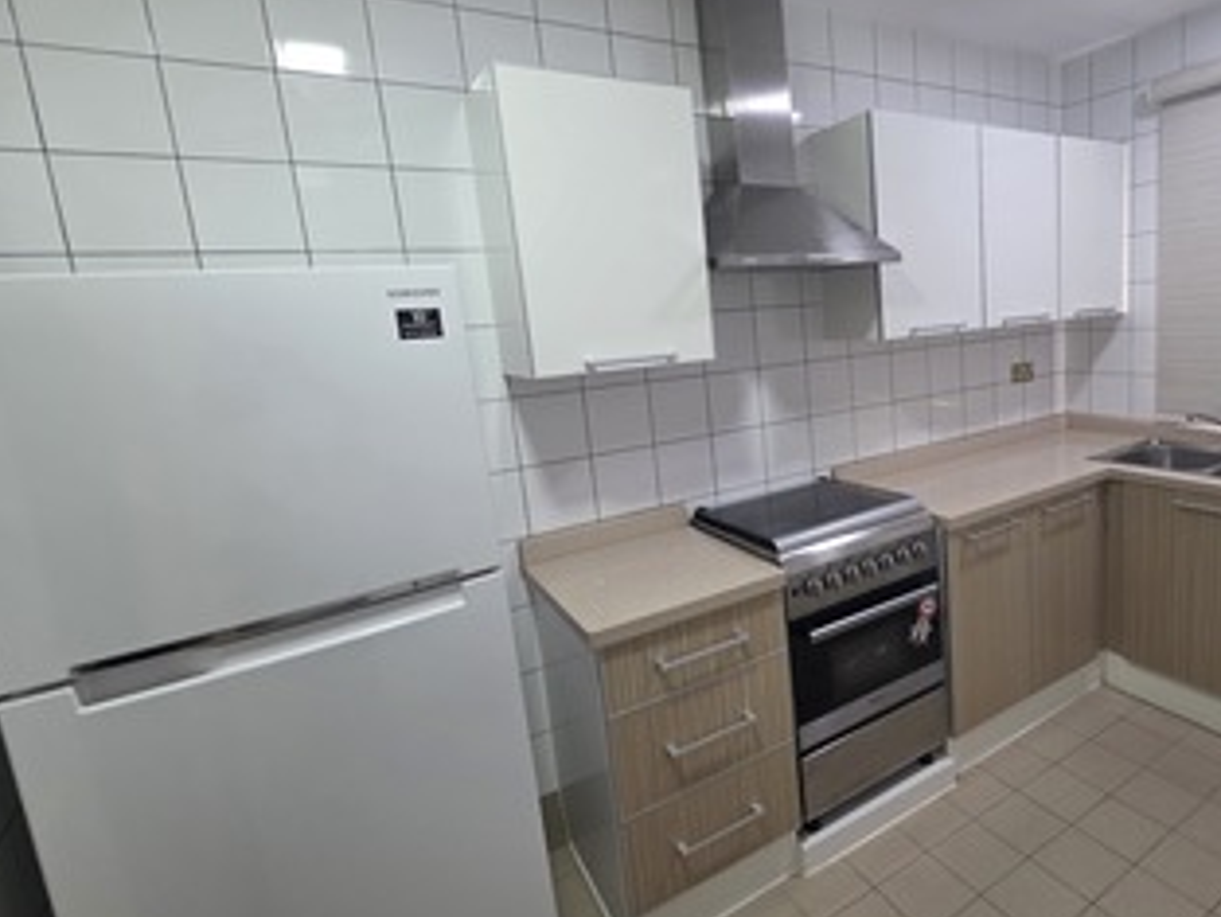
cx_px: 809
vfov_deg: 68.6
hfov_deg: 81.9
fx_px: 670
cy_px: 427
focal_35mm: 19
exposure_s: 1/60
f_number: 1.9
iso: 160
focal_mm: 2.2
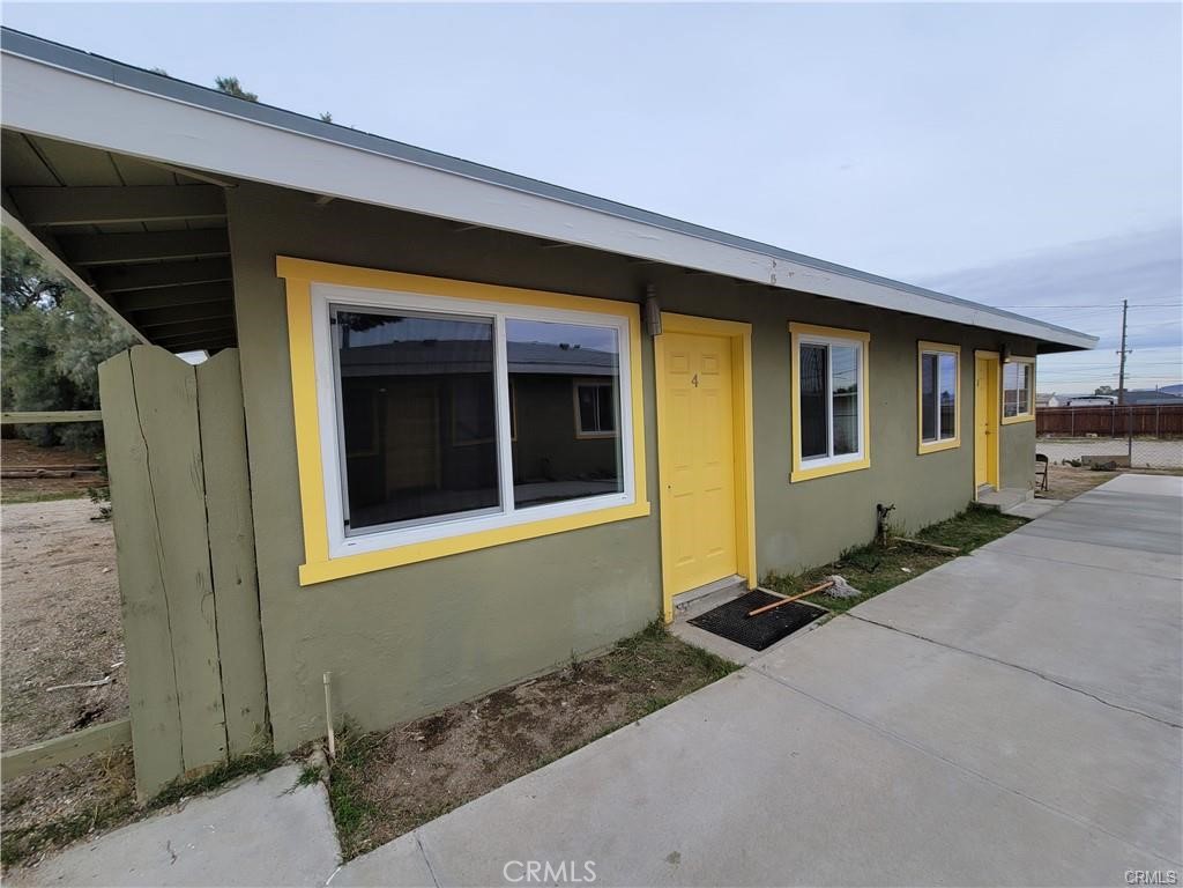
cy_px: 444
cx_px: 592
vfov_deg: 89.9
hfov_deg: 106.2
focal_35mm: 13
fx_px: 444
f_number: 2.2
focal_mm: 2.2
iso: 64
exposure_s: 1/1186
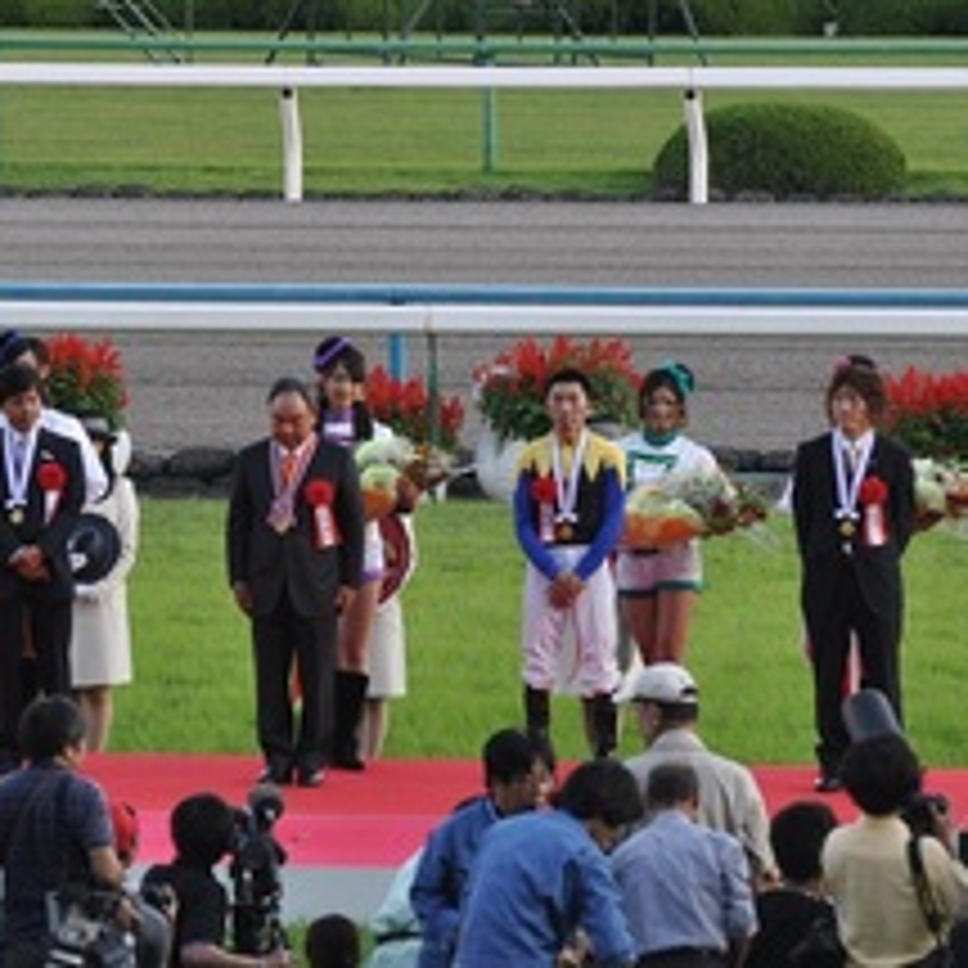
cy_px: 376
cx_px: 203
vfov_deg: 4.0
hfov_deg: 4.0
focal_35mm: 439
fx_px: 13882
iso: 640
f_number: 5
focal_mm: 185
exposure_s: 1/640
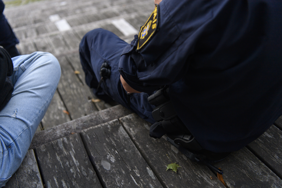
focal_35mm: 38
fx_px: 298
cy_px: 94
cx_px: 141
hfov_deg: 50.7
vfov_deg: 35.1
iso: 1600
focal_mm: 38
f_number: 3.2
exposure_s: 1/160
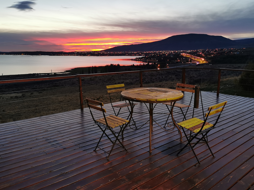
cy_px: 95
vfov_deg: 48.2
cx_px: 127
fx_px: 213
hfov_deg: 61.7
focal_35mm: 29
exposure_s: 1/50
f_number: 1.8
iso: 320
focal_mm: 5.58
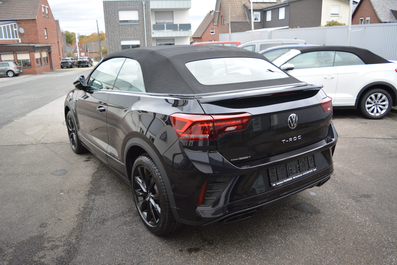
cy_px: 132
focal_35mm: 27
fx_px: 298
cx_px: 198
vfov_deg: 47.9
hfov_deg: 67.4
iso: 1250
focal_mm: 18
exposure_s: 1/500
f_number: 3.5
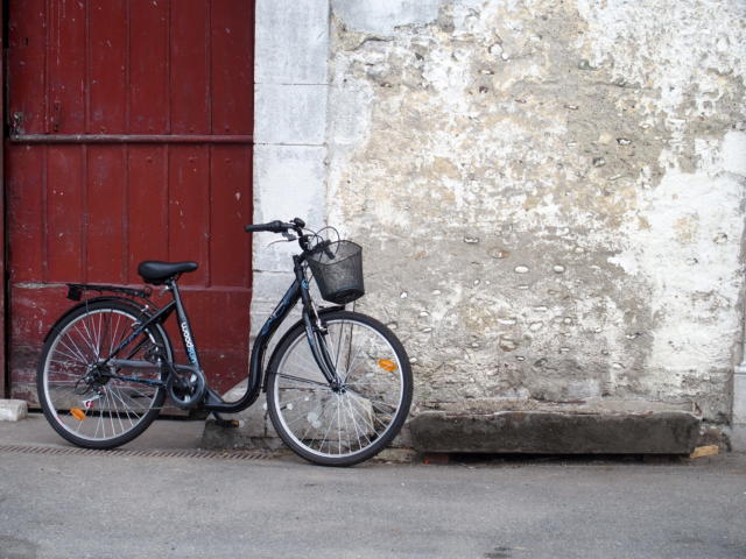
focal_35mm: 92
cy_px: 280
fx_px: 1983
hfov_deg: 21.3
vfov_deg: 16.1
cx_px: 373
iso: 100
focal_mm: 19.6
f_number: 3.2
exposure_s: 1/320
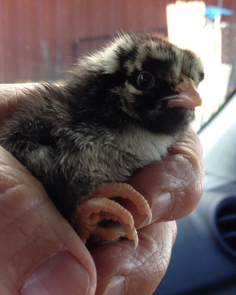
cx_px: 119
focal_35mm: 37
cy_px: 146
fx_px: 323
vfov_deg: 49.1
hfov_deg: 40.1
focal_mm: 4.28
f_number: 2.4
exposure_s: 1/120
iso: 80
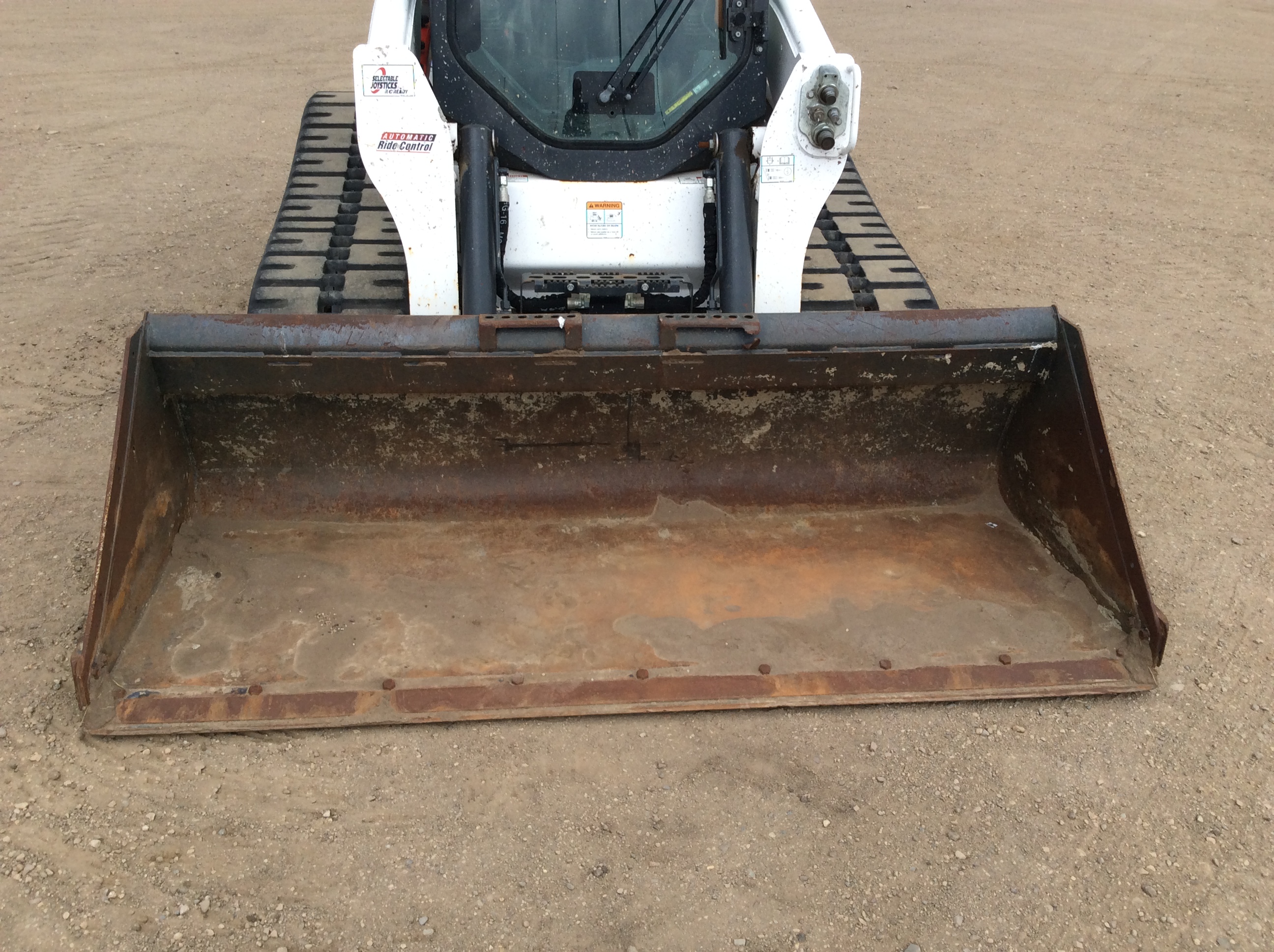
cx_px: 637
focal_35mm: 32
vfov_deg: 44.1
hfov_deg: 56.9
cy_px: 476
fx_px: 1176
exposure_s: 1/360
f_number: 2.4
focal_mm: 3.3
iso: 32
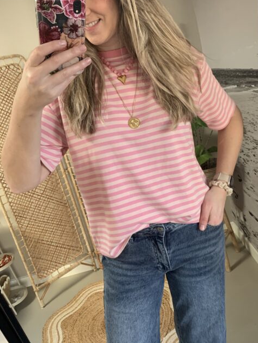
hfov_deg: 42.9
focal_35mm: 33
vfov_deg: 55.3
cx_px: 146
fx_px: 328
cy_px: 167
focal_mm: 4.25
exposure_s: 1/60
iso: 250
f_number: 1.8
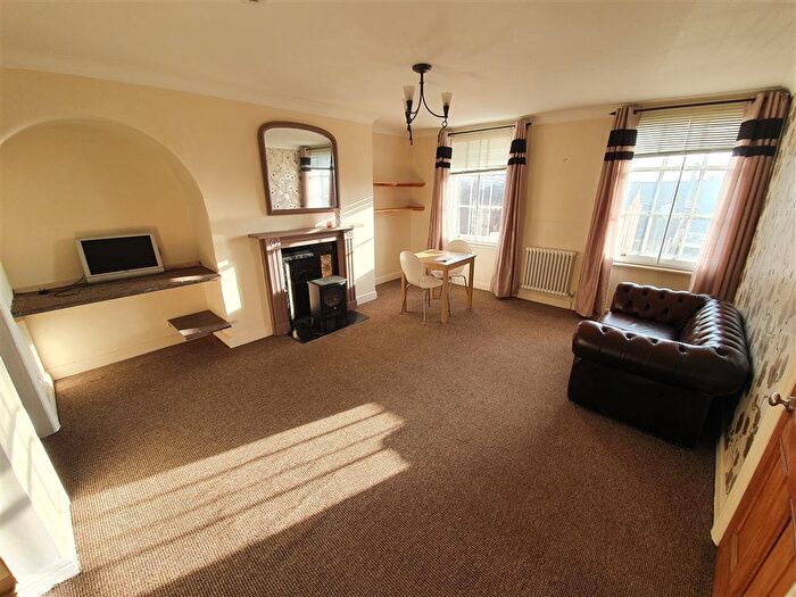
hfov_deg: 106.2
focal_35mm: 13
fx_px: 299
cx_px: 398
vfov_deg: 89.9
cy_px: 298
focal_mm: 1.8
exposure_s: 1/120
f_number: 2.2
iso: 50
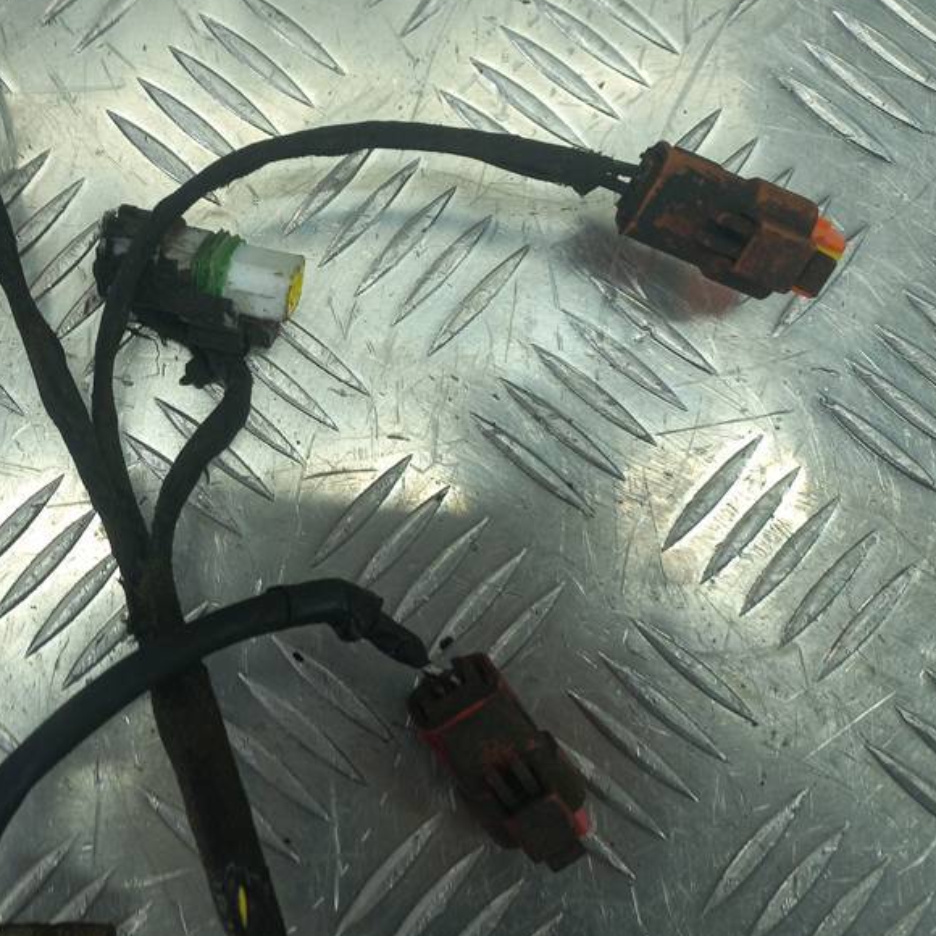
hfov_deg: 41.2
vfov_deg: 42.6
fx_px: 1193
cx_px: 198
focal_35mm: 39
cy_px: 363
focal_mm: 4.6
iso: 40
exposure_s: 1/50
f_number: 1.8
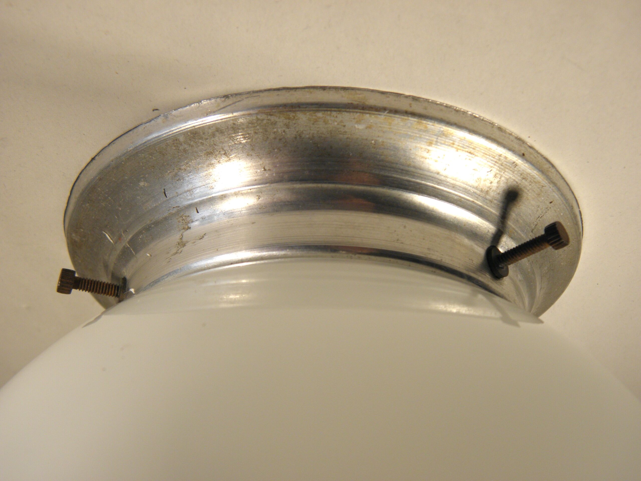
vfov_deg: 35.1
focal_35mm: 41
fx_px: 759
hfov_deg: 45.8
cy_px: 240
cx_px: 320
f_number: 3.8
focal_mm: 7.5
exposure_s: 1/100
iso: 100
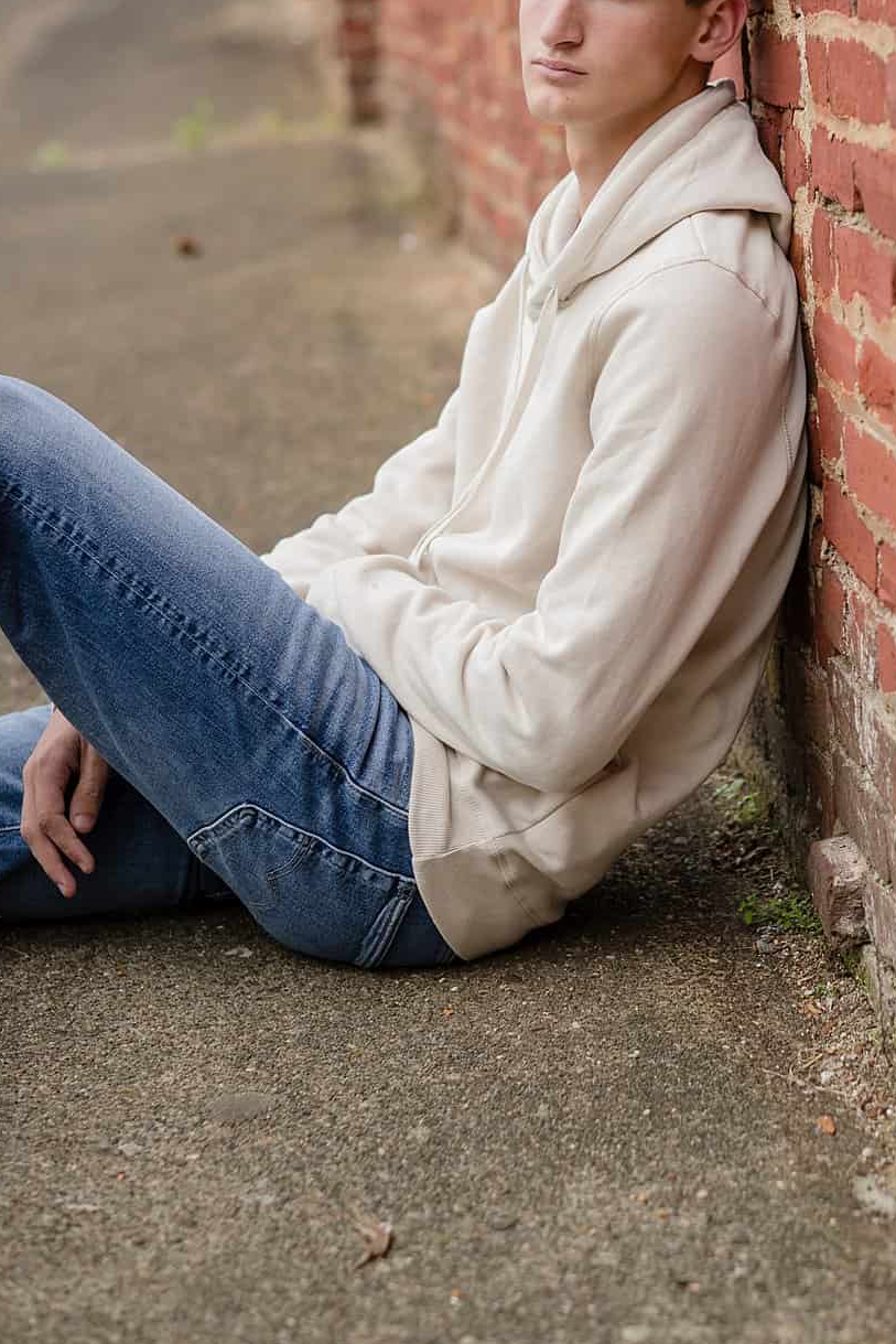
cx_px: 746
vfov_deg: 24.1
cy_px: 519
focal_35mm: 84
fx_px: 3135
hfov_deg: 16.1
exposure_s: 1/250
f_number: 2.2
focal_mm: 50
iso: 250
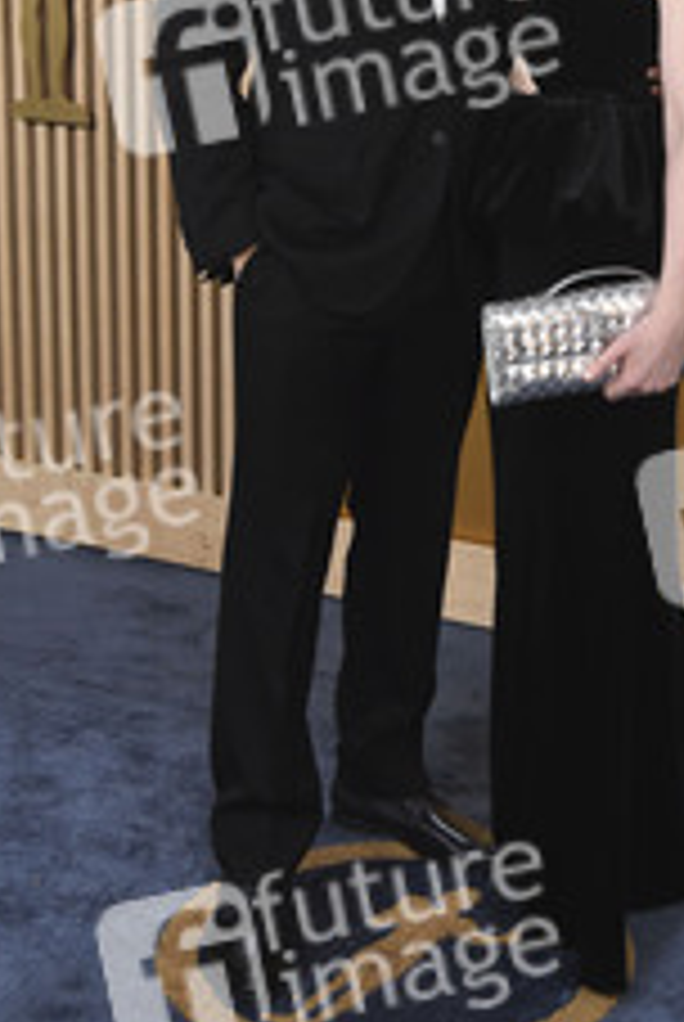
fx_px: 2301
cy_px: 275
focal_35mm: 81
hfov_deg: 16.9
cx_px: 461
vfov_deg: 24.8
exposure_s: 1/250
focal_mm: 46
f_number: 5
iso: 2500
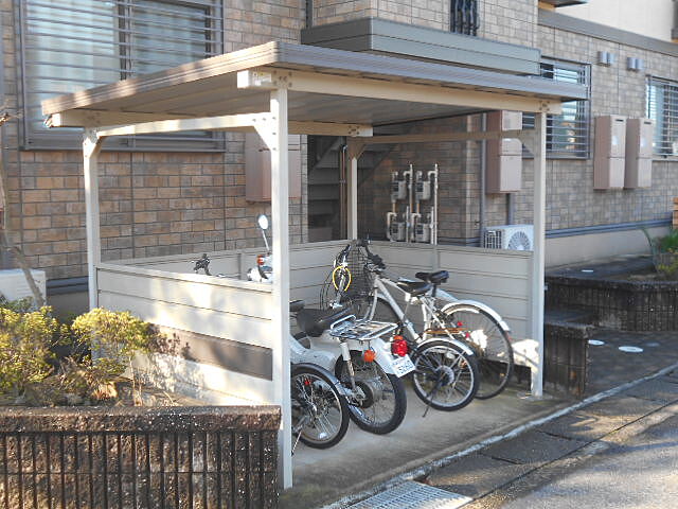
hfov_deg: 42.9
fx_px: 862
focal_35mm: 44
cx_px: 339
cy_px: 254
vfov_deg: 32.9
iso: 80
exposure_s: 1/60
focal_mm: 7.7
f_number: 4.2
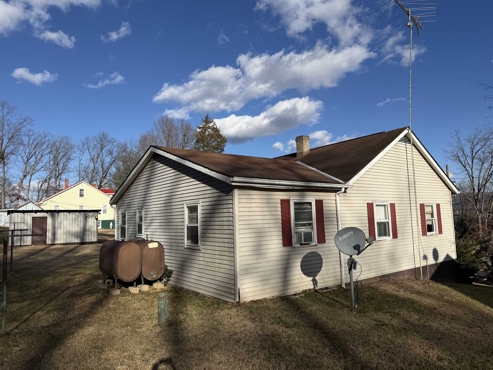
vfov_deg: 56.8
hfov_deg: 71.6
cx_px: 246
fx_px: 342
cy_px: 185
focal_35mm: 24
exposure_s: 1/7353
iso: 80
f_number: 1.78
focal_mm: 6.76
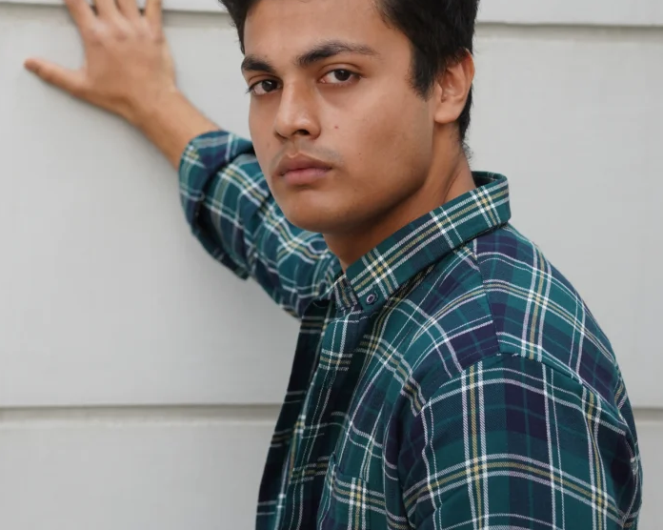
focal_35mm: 119
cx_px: 331
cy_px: 169
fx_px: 2334
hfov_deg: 16.2
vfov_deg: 12.9
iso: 100
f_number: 4
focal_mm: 56
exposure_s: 1/200
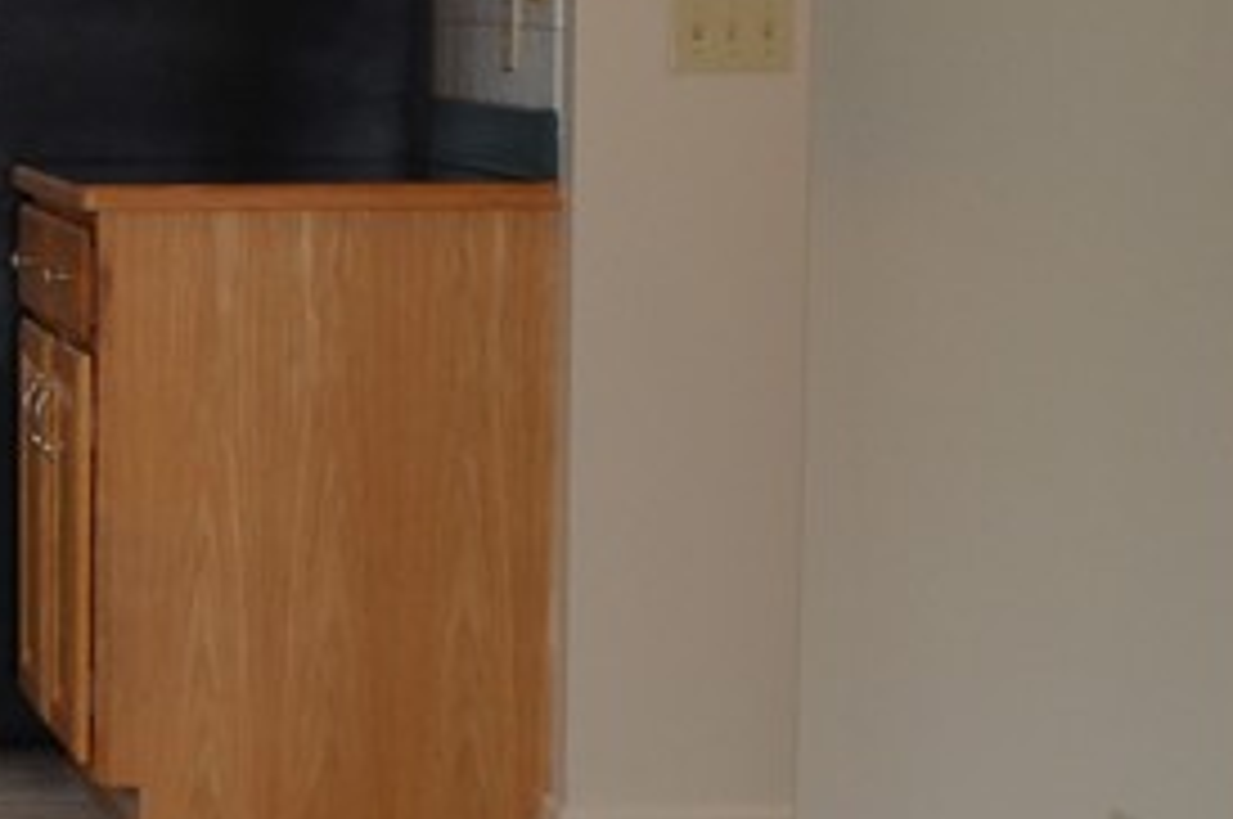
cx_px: -817
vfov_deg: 9.6
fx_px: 4892
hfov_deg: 13.3
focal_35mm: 143
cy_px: 286
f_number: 7.1
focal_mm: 24
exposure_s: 1/200
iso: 500
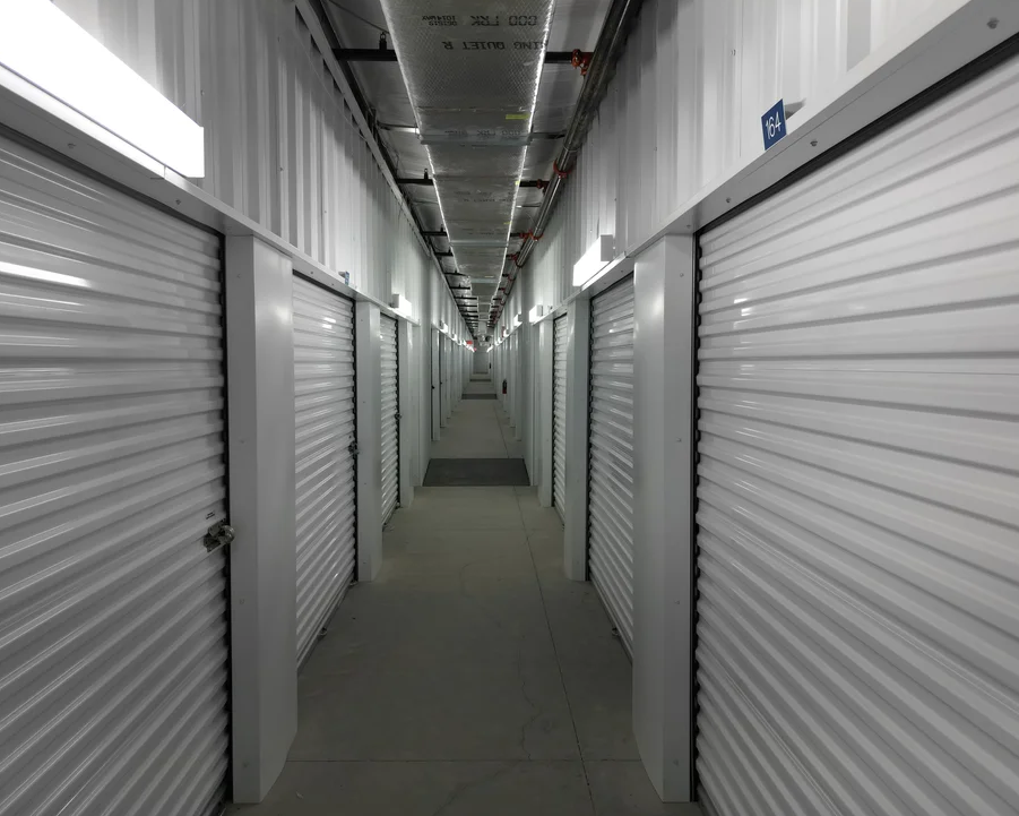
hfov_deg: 66.0
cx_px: 476
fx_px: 784
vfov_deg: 54.9
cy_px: 395
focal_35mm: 26
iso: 100
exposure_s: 1/80
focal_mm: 6.72
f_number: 1.7
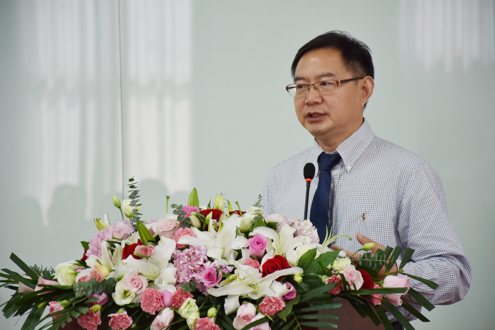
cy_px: 165
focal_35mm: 210
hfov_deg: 9.8
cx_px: 248
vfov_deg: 6.5
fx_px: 2887
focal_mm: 140
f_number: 5.6
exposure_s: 1/40
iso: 320
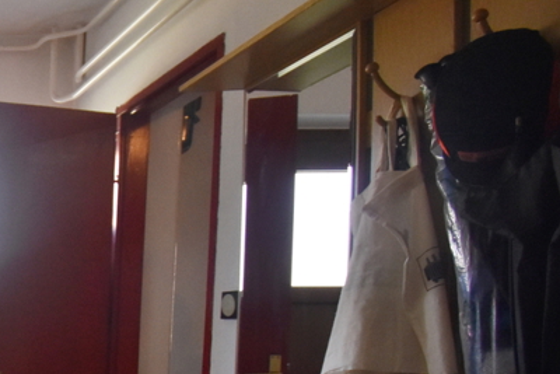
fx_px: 700
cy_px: 406
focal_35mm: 45
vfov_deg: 27.5
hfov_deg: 29.1
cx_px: -262
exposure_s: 1/125
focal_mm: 10
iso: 1100
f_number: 4.5
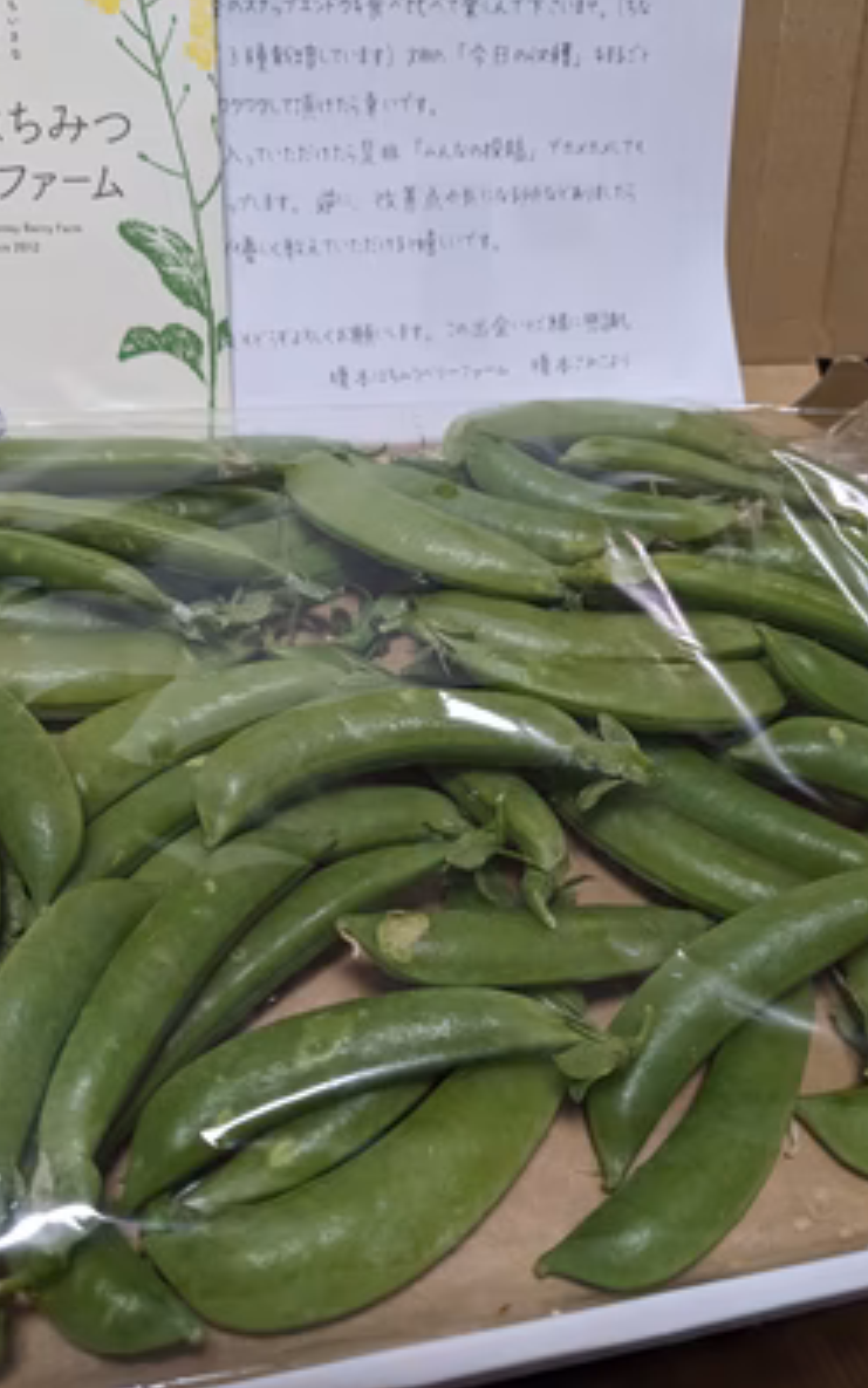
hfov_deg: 43.1
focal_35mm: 29
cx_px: 408
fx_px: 1097
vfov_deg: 64.6
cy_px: 689
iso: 93
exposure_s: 1/60
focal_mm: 4.38
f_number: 1.73
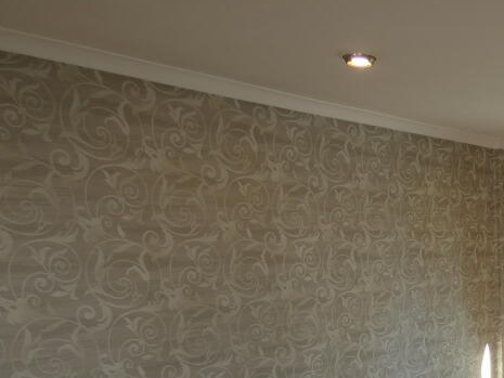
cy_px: 412
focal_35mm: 44
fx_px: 641
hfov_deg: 38.5
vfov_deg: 29.7
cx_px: 494
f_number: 2.8
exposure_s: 1/60
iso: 80
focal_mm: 3.6
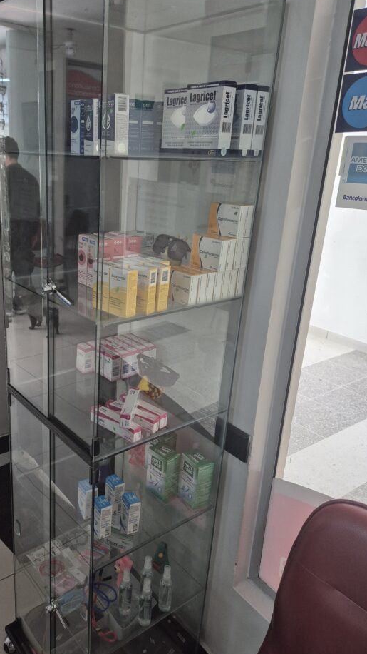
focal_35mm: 28
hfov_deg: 40.7
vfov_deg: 67.9
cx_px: 108
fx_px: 485
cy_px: 333
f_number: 1.8
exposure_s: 1/120
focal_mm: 5.4
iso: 400
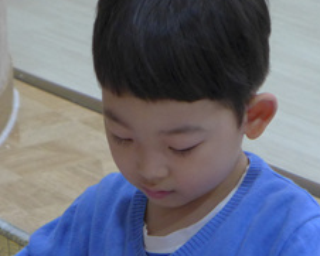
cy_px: 160
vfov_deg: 7.0
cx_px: 125
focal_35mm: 221
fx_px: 2094
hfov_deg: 8.7
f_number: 2.2
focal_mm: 15.7
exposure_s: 1/125
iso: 320
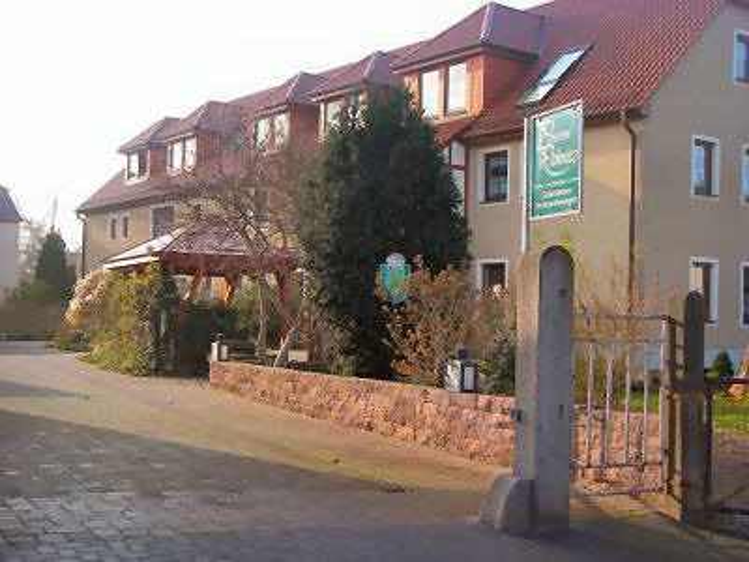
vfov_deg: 29.7
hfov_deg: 38.9
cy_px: 281
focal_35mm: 49
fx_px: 1060
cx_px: 374
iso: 64
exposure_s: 1/200
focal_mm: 8.1
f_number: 3.5
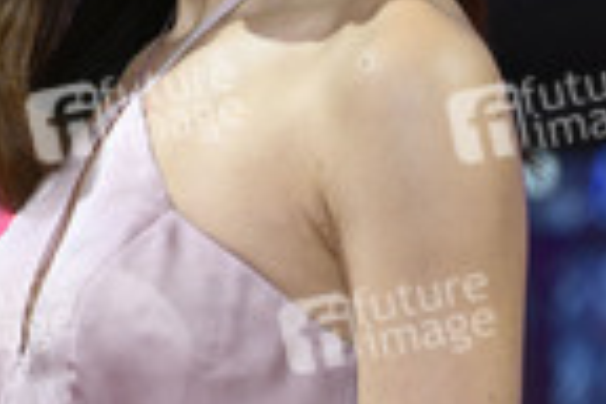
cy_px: 8
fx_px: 8416
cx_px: 23
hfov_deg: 4.1
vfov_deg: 2.7
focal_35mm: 500
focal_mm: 160
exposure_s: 1/250
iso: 4000
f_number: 5.6
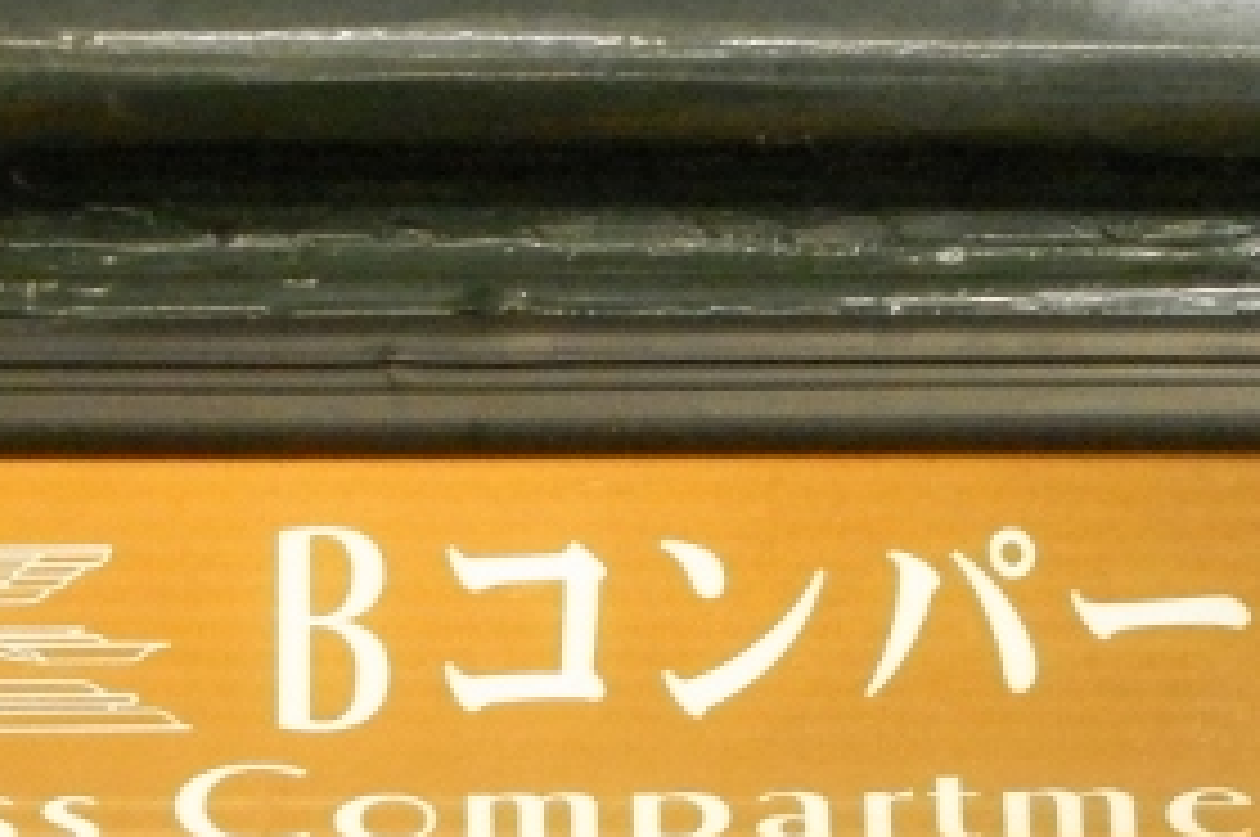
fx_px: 4160
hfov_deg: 17.2
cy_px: 698
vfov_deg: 11.4
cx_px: 400
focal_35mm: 119
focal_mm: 7.2
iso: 800
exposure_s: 1/20
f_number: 3.5
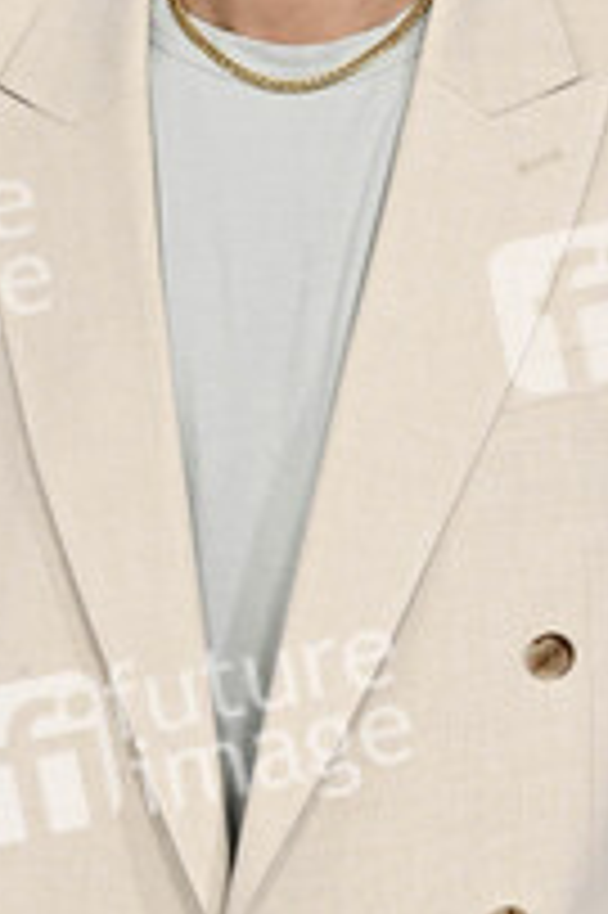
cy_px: 63
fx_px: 5100
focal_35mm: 201
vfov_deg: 10.2
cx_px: 311
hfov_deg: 6.8
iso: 1600
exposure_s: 1/320
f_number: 5.6
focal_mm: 102
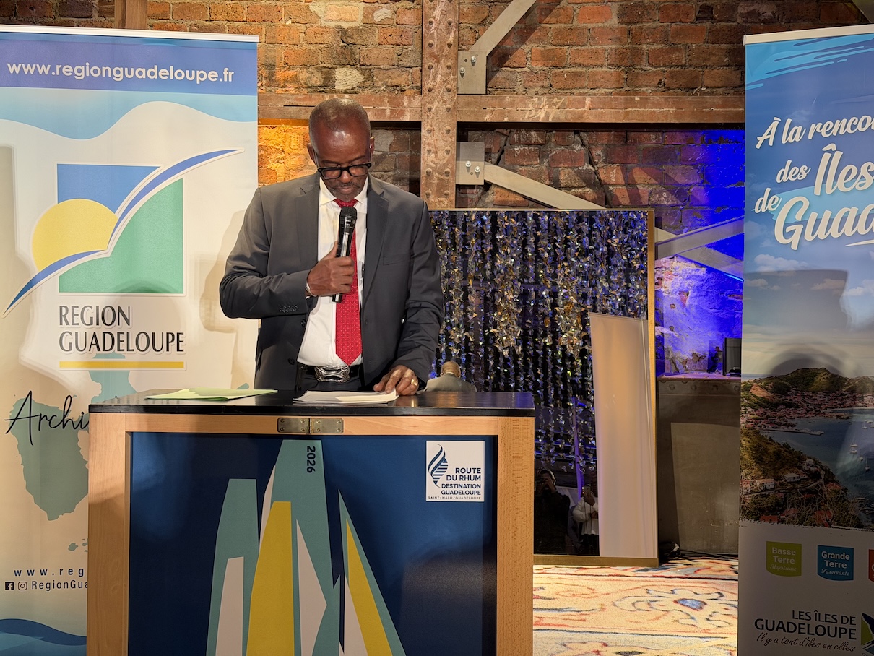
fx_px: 1212
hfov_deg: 39.6
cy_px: 328
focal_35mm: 48
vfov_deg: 30.3
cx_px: 437
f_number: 1.78
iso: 200
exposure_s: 1/60
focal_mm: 6.76
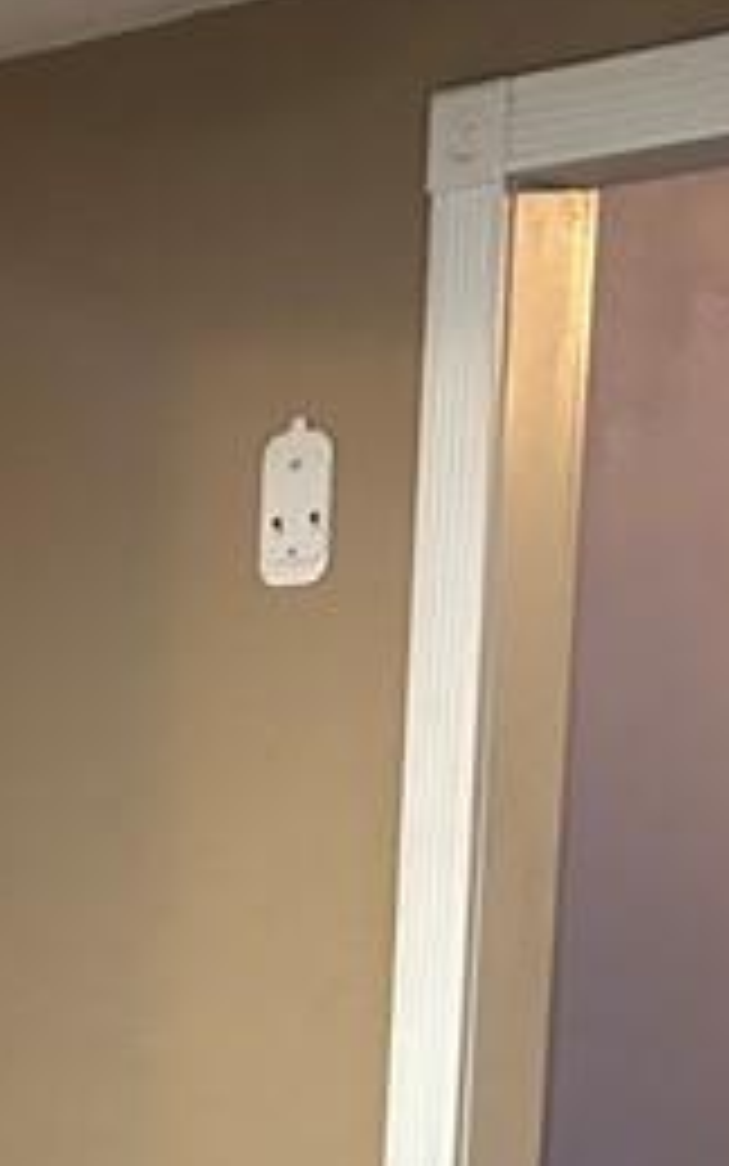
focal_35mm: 109
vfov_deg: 17.4
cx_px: -526
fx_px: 3463
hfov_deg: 11.3
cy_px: 1697
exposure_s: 1/60
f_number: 1.5
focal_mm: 5.7
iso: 400
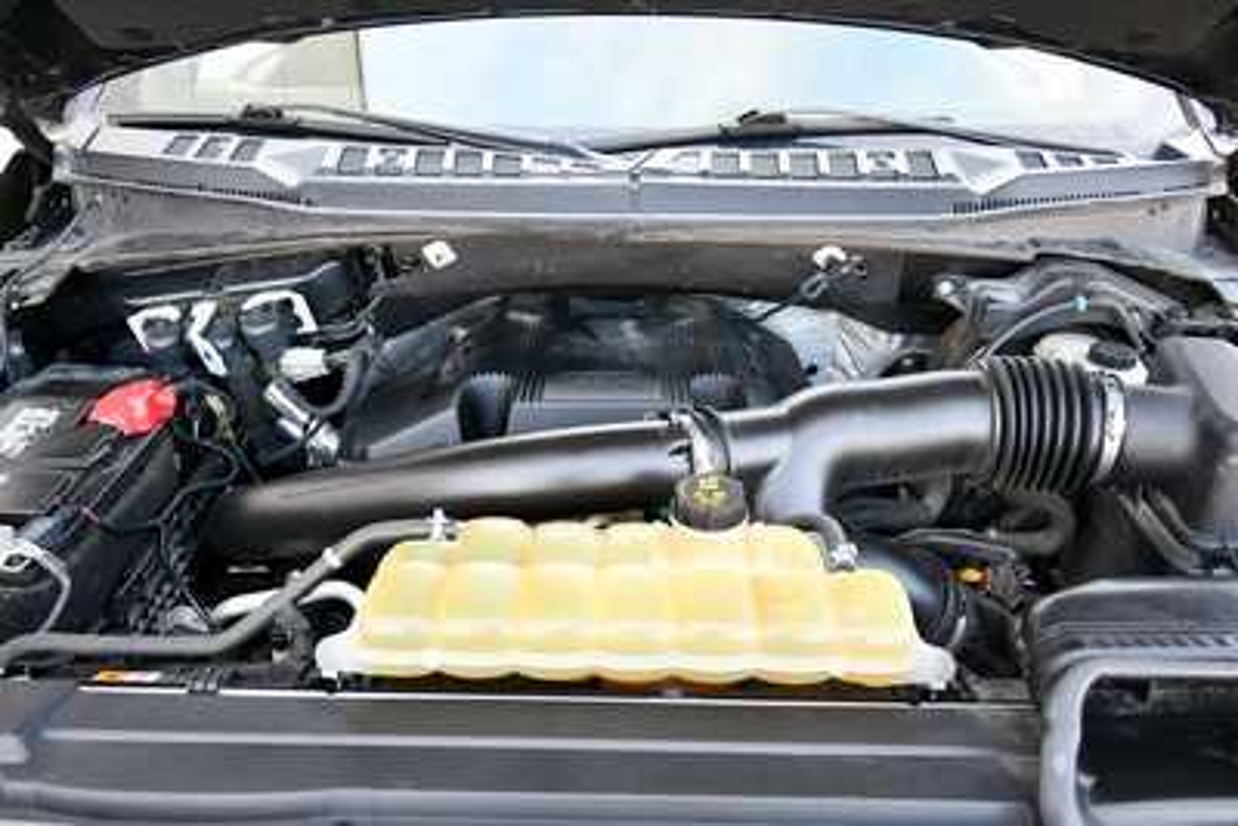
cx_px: 619
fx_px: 1032
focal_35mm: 30
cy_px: 413
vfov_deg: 43.6
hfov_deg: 61.9
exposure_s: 1/125
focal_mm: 20
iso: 1250
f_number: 5.6
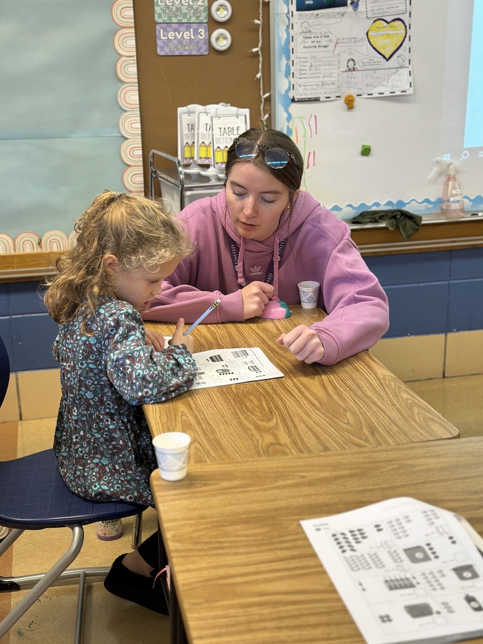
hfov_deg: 29.7
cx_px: 242
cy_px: 326
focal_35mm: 49
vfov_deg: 38.9
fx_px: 912
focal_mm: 6.86
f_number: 1.78
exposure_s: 1/60
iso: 100
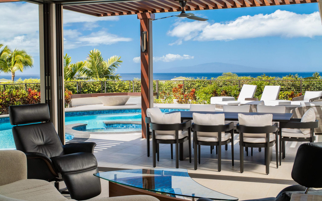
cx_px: 161
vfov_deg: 27.4
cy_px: 91
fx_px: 412
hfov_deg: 42.6
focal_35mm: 47
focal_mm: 22
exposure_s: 1/160
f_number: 8
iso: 400
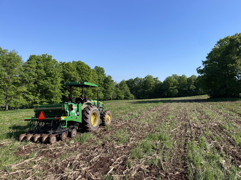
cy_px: 90
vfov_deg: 53.1
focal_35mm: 26
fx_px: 181
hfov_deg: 67.3
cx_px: 120
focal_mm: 4.2
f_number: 1.6
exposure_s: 1/2817
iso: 32
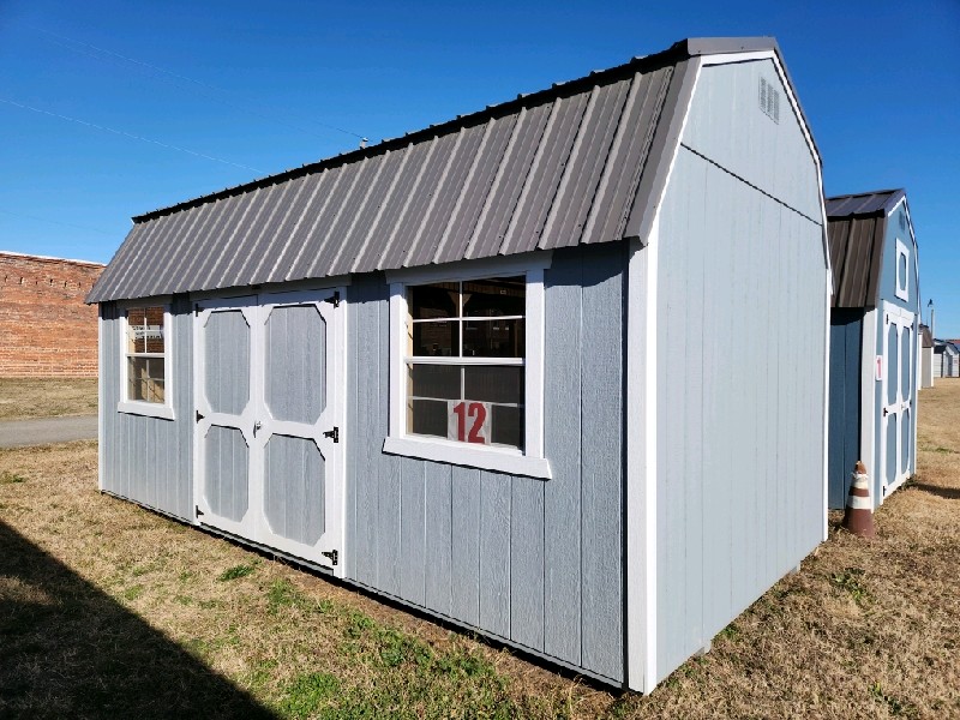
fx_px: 638
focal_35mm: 23
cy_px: 360
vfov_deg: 58.9
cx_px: 480
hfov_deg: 73.9
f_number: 1.8
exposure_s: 1/2000
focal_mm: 5.4
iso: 20
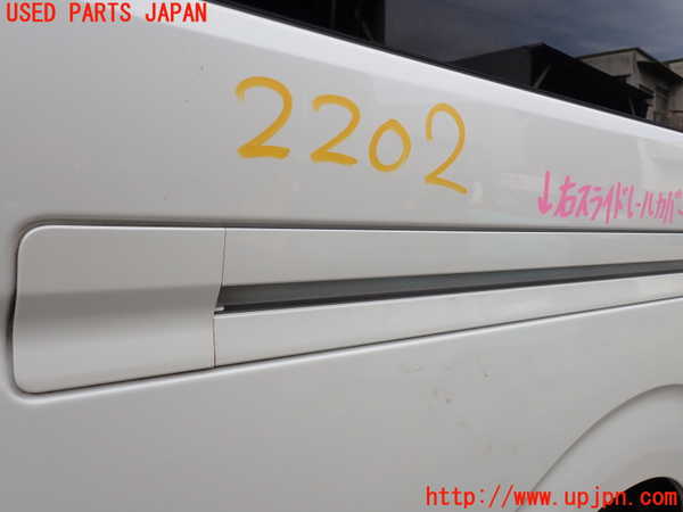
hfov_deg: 60.0
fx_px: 592
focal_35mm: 30
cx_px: 342
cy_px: 256
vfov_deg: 46.8
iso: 100
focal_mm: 5.4
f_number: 3.2
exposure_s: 1/640
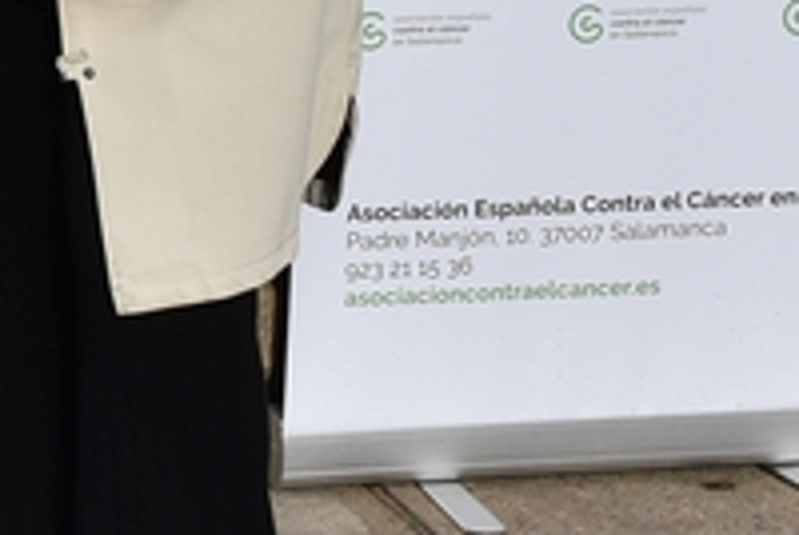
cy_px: -331
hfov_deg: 12.2
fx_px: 3451
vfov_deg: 8.6
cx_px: -607
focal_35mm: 155
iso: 200
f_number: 9
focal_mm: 23
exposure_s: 1/320
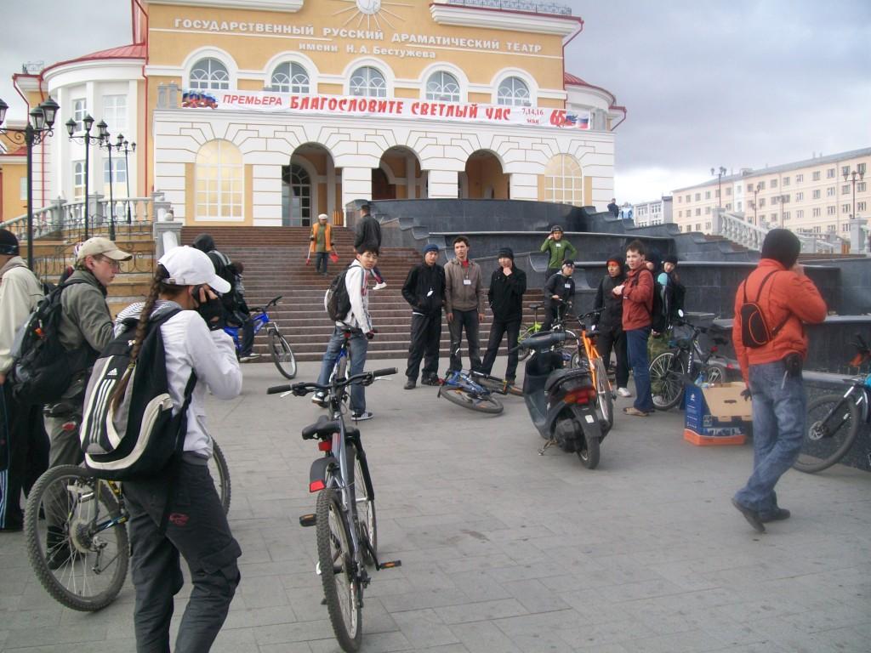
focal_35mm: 34
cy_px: 326
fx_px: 856
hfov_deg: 54.0
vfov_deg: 41.8
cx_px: 436
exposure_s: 1/200
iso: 64
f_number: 2.7
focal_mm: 6.1
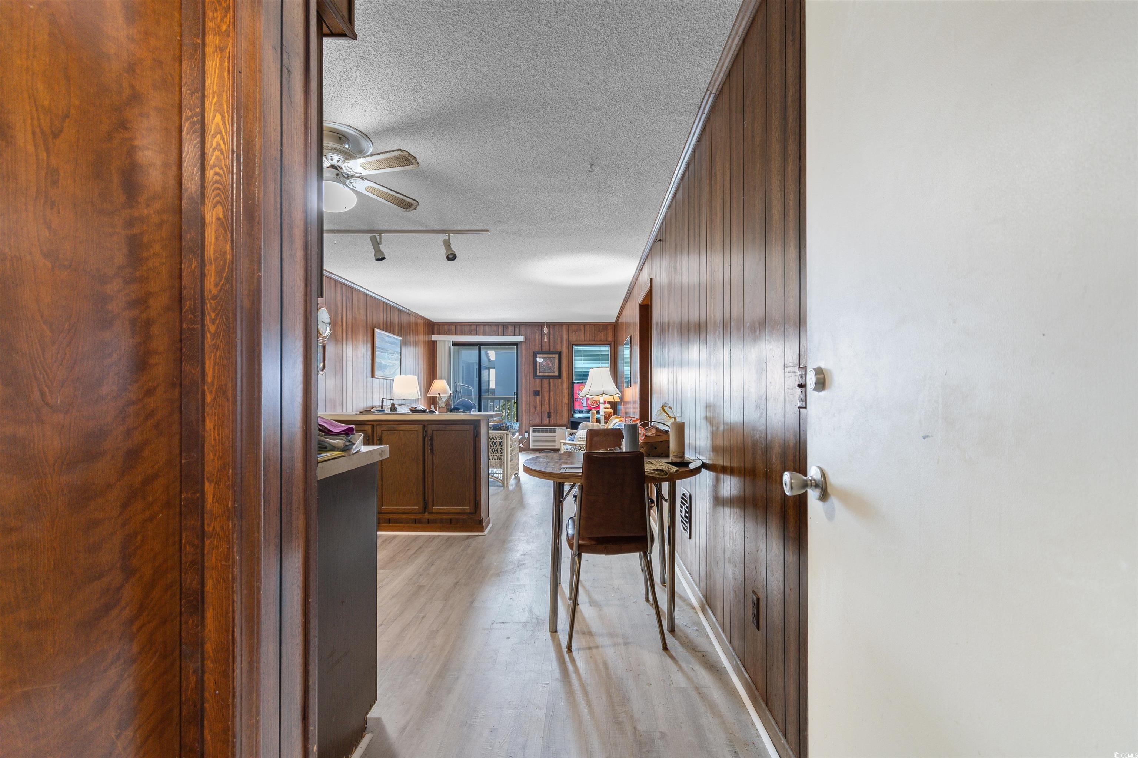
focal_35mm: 15
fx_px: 474
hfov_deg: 100.4
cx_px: 569
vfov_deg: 77.3
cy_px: 379
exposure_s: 1
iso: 100
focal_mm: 10
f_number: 4.5
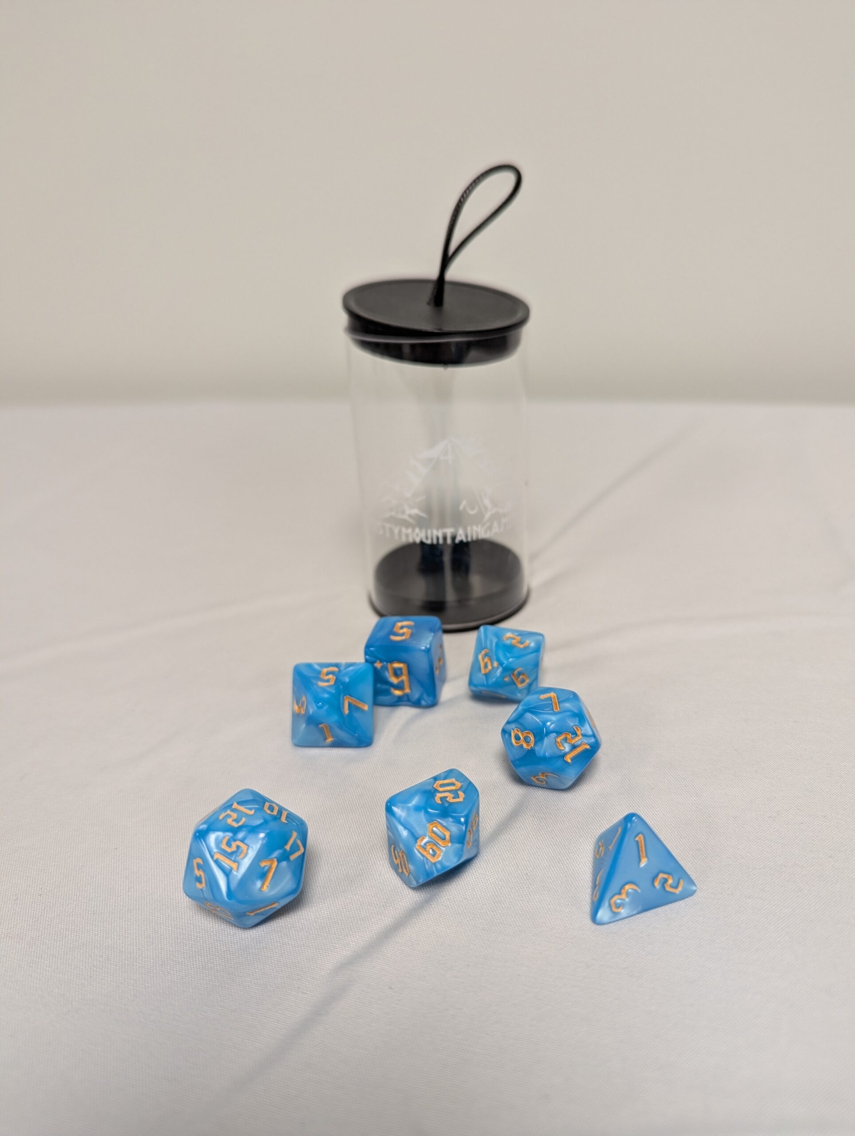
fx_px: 788
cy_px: 568
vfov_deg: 71.5
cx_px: 428
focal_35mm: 24
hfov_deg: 56.9
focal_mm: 6.81
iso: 77
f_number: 1.85
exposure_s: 1/40
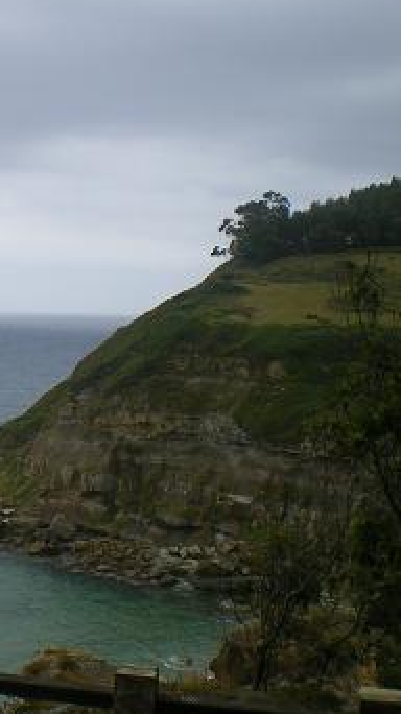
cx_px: -134
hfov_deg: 17.5
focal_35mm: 64
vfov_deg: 32.8
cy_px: 386
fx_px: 1212
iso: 64
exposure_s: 1/320
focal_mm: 6.3
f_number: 4.6
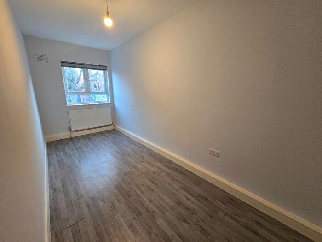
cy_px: 121
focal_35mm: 13
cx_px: 161
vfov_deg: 89.9
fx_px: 121
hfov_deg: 106.2
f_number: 2.2
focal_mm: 2.2
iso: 320
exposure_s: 1/50
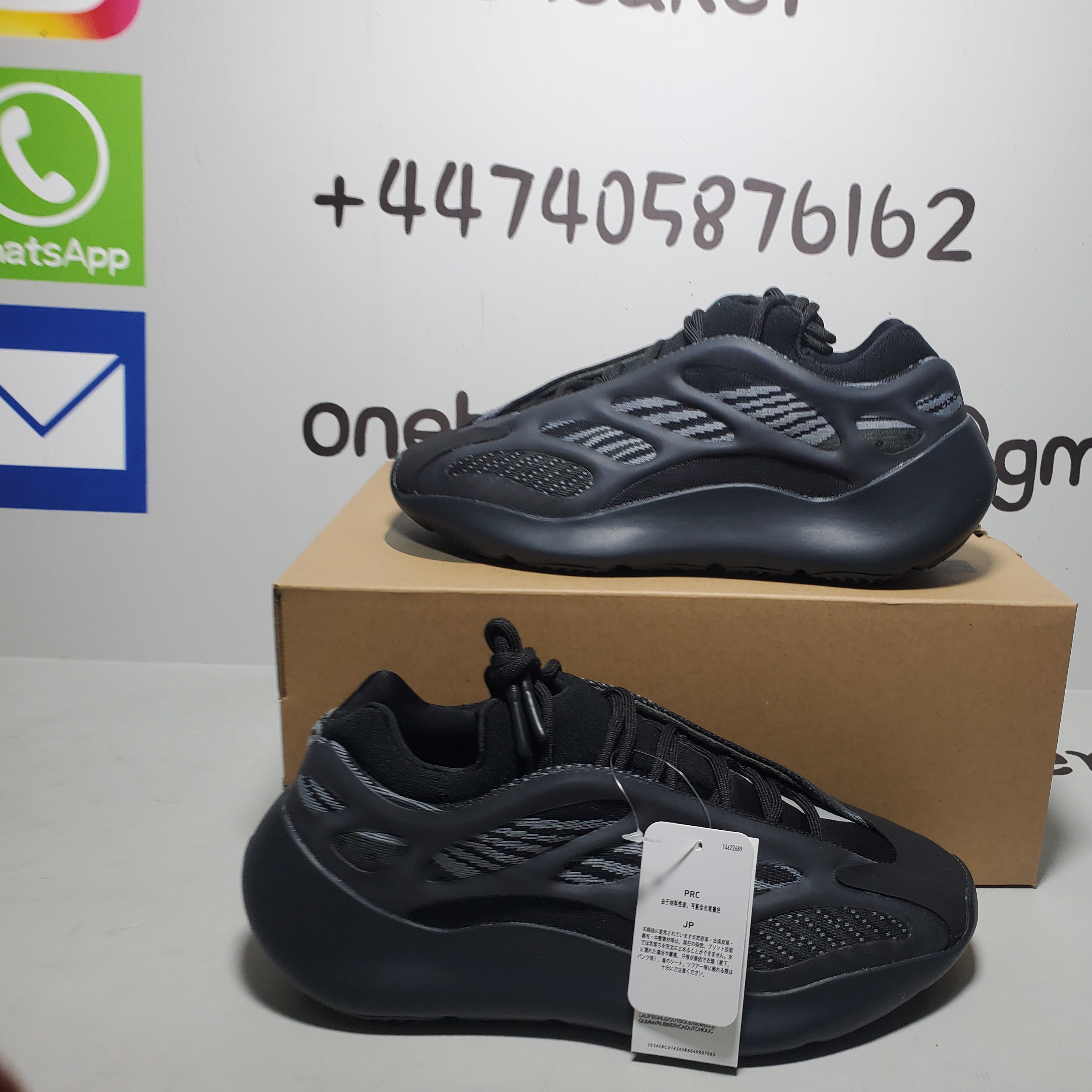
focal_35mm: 31
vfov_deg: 52.5
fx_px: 1106
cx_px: 716
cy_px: 548
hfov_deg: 51.7
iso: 50
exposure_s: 1/174
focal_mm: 4.3
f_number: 2.4
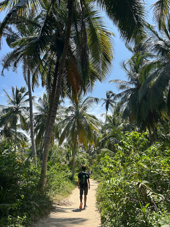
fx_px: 170
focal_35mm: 26
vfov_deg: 67.3
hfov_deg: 53.1
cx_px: 85
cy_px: 114
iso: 50
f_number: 1.5
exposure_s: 1/2571
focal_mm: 5.7
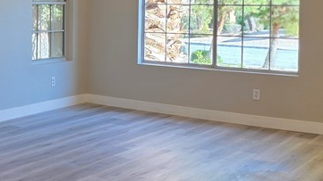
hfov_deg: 27.4
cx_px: -24
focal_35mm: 71
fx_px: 608
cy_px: 19
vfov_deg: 16.8
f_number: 1.7
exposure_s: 1/120
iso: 64
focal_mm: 6.3
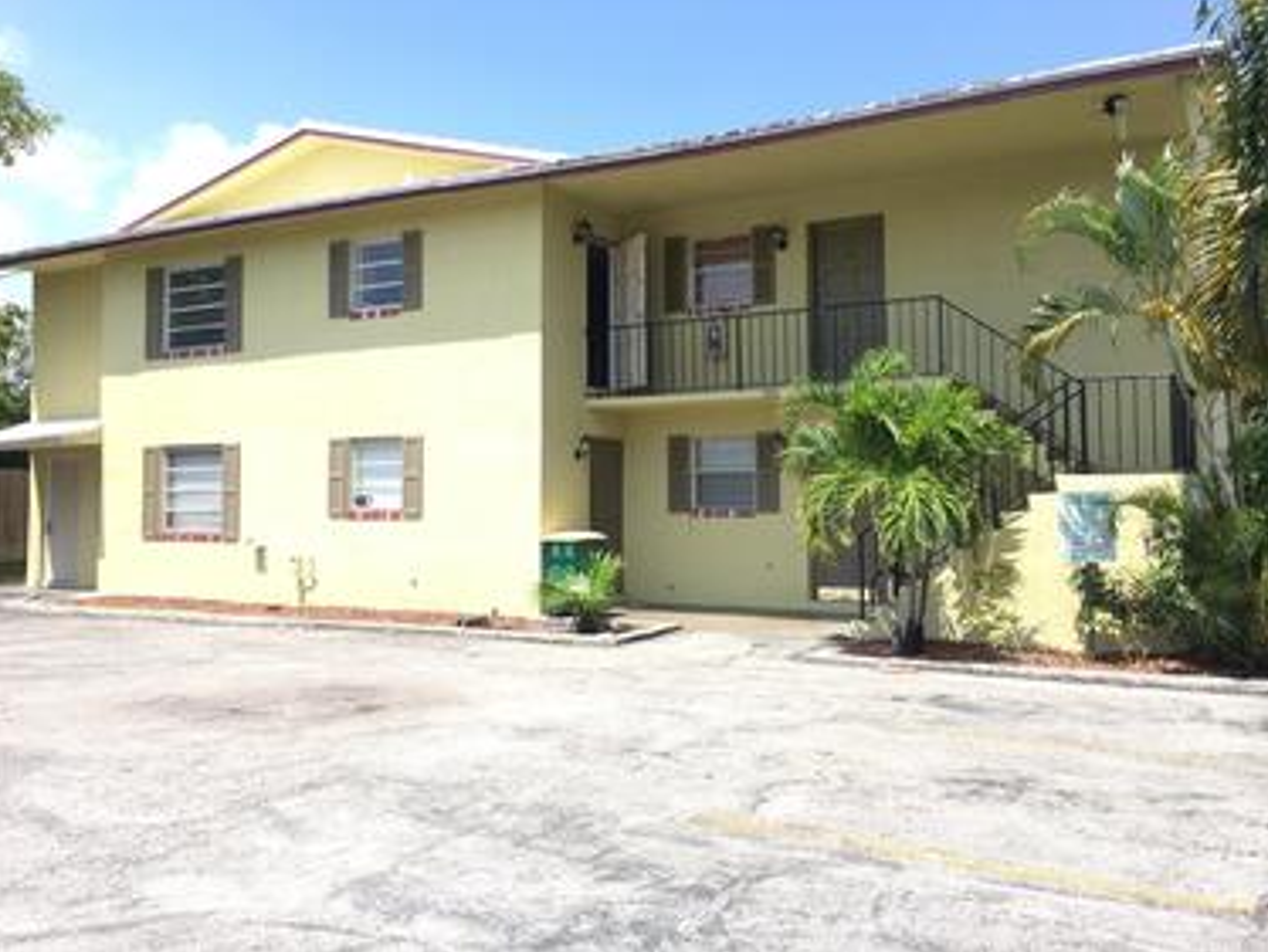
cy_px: 447
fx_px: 1136
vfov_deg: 45.5
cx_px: 648
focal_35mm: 31
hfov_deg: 58.3
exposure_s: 1/565
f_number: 2.2
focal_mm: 4.15
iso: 25
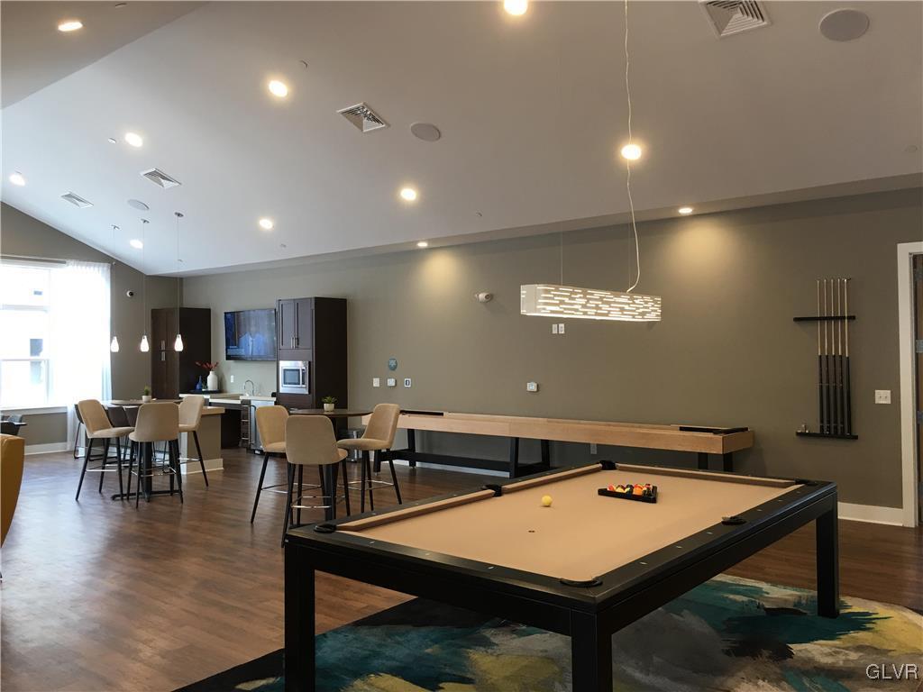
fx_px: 773
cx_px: 462
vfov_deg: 48.2
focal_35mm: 29
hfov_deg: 61.7
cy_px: 346
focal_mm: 4.15
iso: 25
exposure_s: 1/30
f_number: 2.2
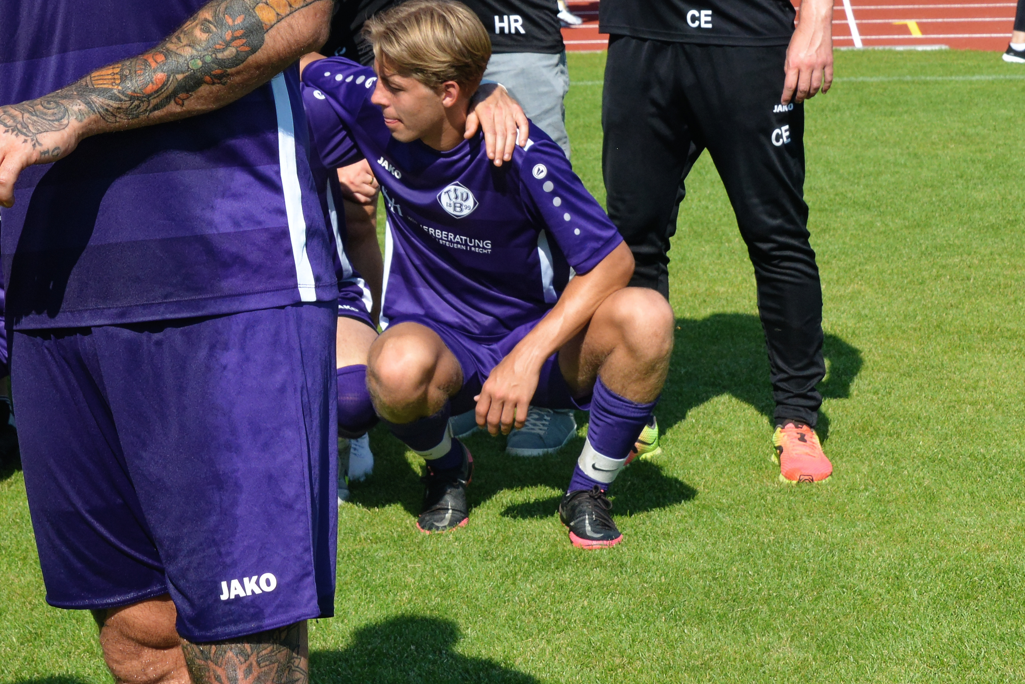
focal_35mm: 109
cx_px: 161
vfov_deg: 12.4
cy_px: -3
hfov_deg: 18.5
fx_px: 3105
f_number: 10
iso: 800
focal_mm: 48
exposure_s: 1/400
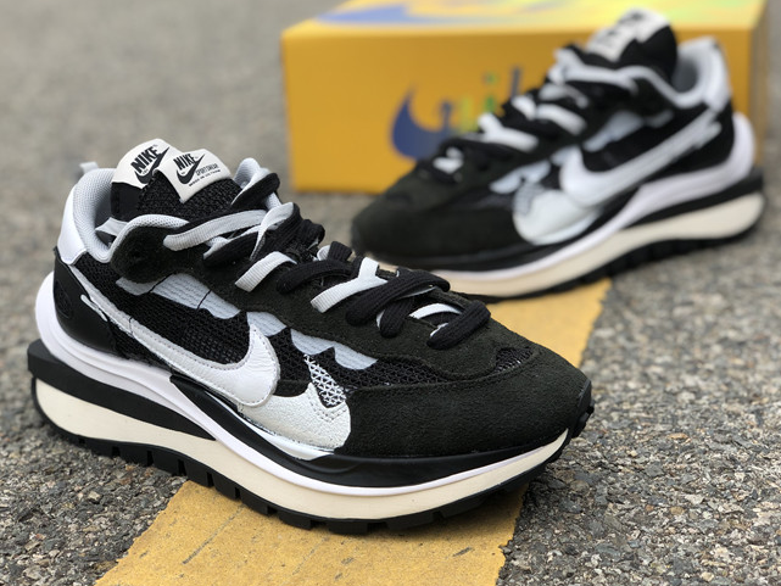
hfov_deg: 32.2
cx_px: 383
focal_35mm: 60
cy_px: 306
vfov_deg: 24.4
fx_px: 1354
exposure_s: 1/607
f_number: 2.4
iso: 16
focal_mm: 6
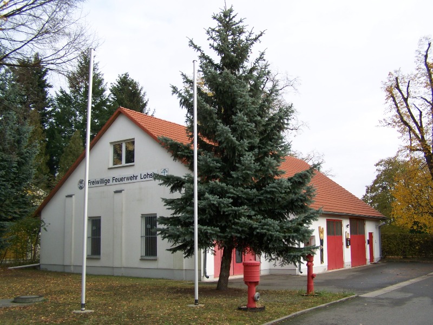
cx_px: 216
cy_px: 162
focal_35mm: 38
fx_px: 475
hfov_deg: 49.0
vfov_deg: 37.7
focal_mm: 6.3
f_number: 2.8
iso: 64
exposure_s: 1/320
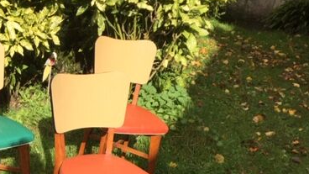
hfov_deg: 36.4
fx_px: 451
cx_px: 57
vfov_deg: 20.7
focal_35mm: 55
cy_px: 194
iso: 32
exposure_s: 1/1582
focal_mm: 4.15
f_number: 2.2
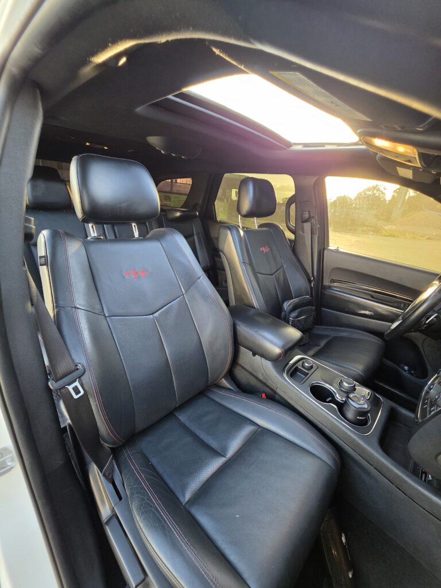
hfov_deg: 89.9
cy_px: 294
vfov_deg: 106.2
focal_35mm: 13
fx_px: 221
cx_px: 220
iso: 250
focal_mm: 2.2
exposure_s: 1/120
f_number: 1.9
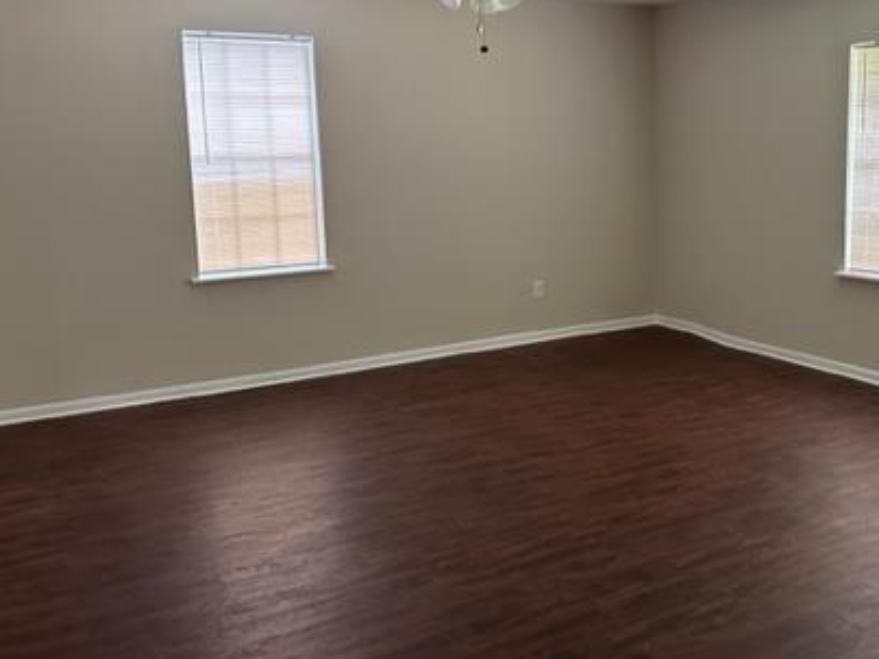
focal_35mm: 38
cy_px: 254
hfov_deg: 47.9
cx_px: 607
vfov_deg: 37.5
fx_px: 965
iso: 250
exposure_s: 1/60
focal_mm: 6.86
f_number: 1.78
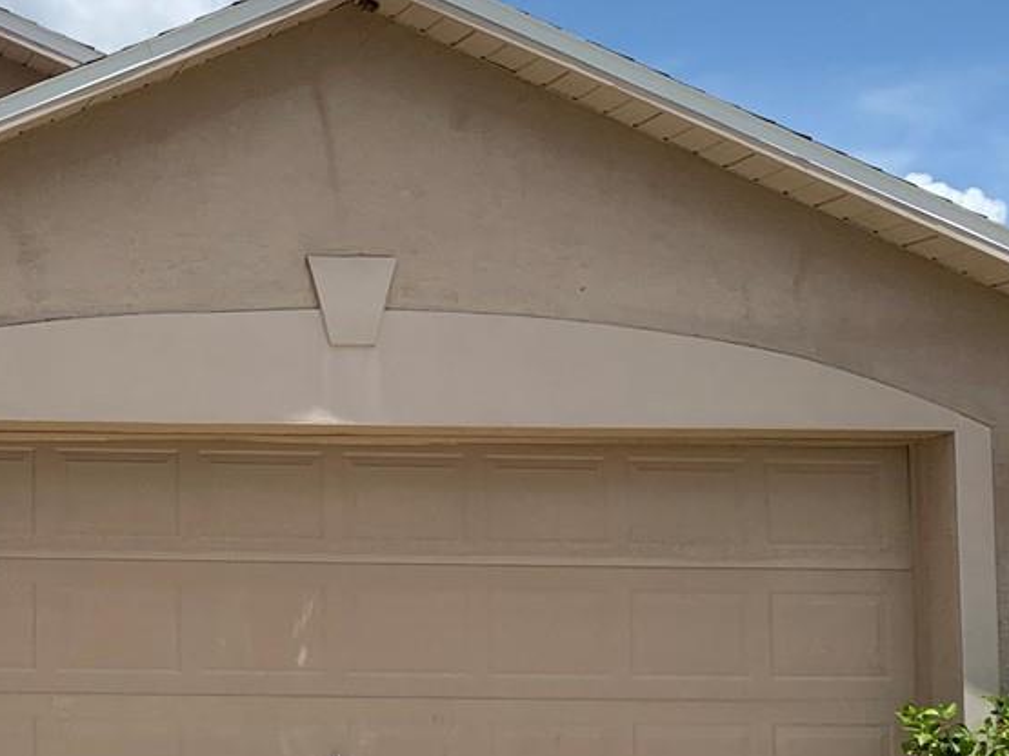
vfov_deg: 19.6
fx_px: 2186
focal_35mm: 75
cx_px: -167
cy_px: 478
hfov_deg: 23.9
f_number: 1.8
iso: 25
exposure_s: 1/3521
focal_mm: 4.25
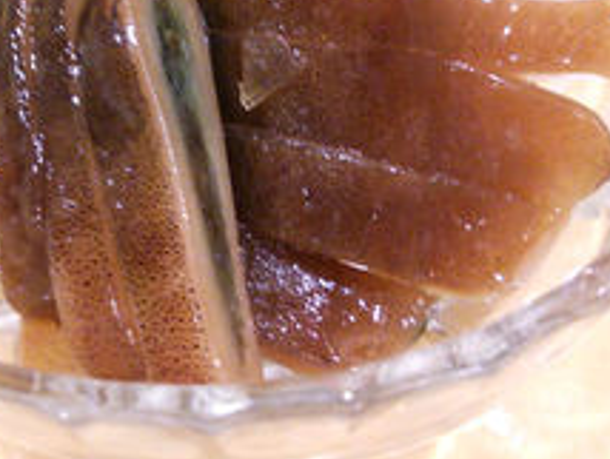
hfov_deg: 34.1
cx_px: 231
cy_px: 88
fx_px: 988
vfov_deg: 25.7
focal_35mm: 56
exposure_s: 1/21
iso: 200
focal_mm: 4.06
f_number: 1.94
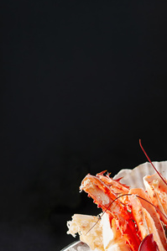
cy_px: 185
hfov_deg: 6.5
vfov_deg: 9.7
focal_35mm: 211
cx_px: 214
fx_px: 1470
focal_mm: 70
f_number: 4.5
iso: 100
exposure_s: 1/200
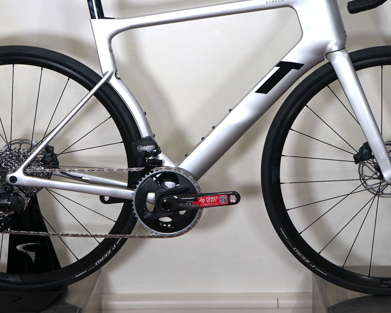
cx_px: 206
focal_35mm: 82
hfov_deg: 23.3
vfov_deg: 18.7
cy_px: 107
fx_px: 949
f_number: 5
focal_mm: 54
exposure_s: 1/160
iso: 640
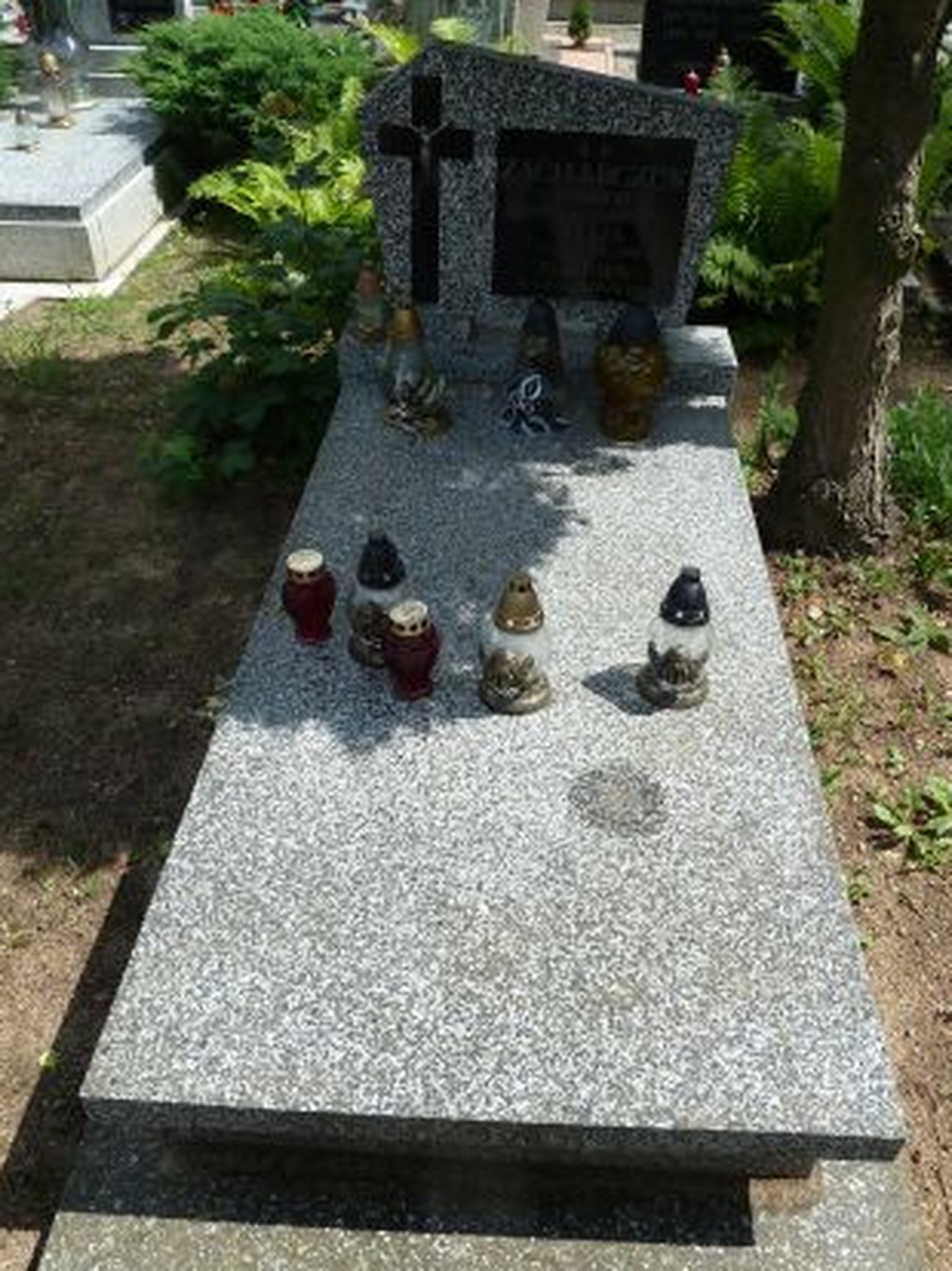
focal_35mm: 29
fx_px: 1064
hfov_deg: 48.2
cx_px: 494
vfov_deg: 61.7
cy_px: 605
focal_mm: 4.1
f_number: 4
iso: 80
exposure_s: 1/400
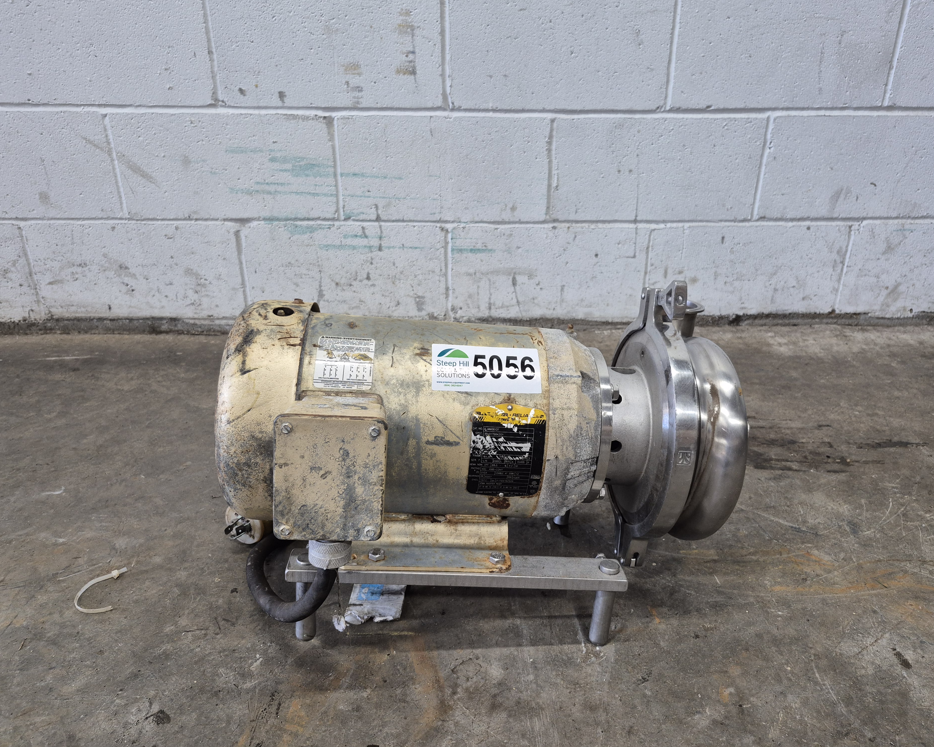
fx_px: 663
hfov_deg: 70.2
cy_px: 374
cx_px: 490
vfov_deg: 58.8
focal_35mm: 24
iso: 250
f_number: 1.8
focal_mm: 5.4
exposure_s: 1/120
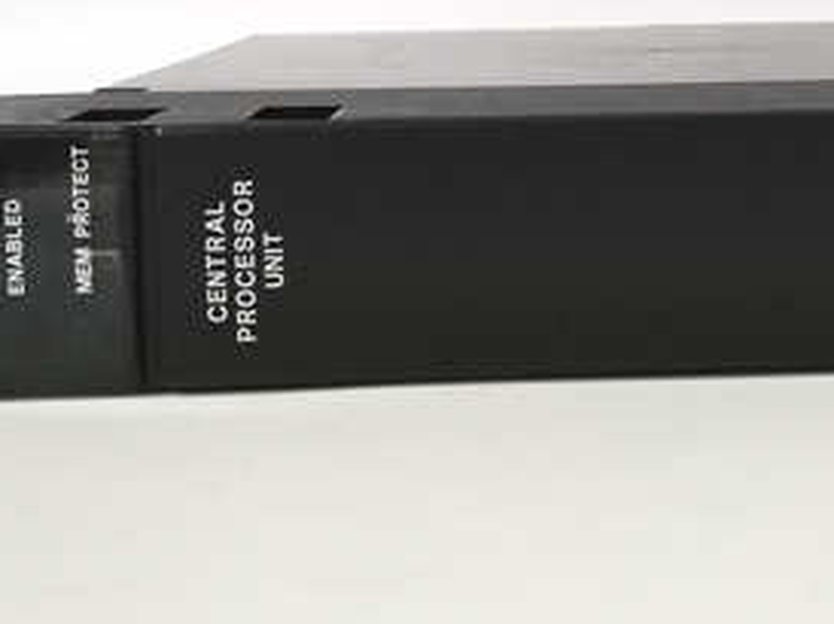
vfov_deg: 24.8
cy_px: 46
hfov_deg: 32.9
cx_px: 661
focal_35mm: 57
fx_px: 1372
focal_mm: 3.63
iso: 354
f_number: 1.8
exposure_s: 1/33.3
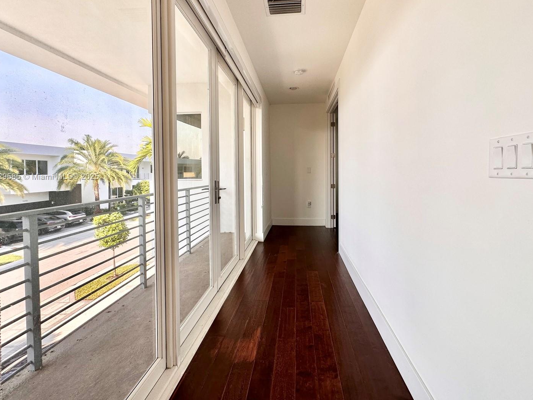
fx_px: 246
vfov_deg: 77.8
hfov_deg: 94.4
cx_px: 282
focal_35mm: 16
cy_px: 177
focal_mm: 2.22
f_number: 2.2
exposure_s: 1/99
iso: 50
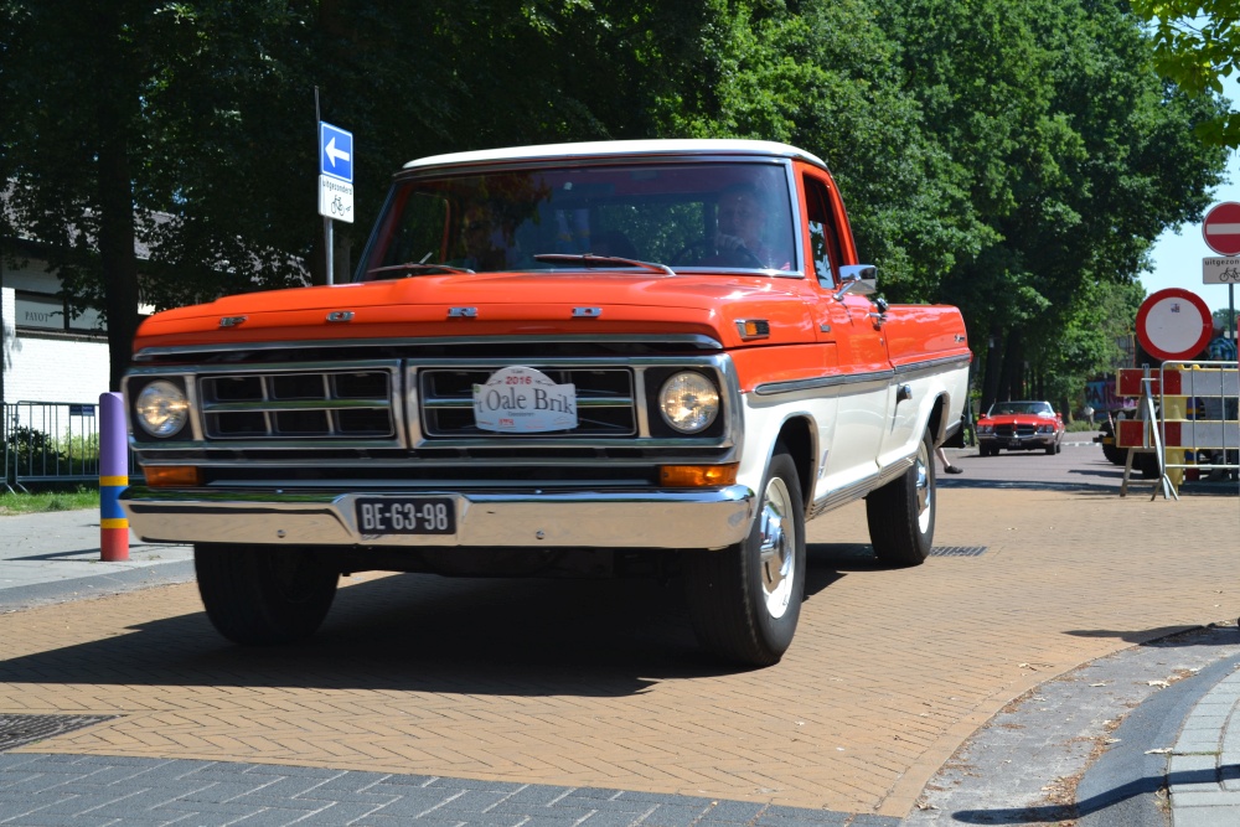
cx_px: 620
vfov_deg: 25.1
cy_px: 414
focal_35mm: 54
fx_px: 1860
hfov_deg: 36.9
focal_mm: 36
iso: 100
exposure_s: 1/200
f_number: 7.1
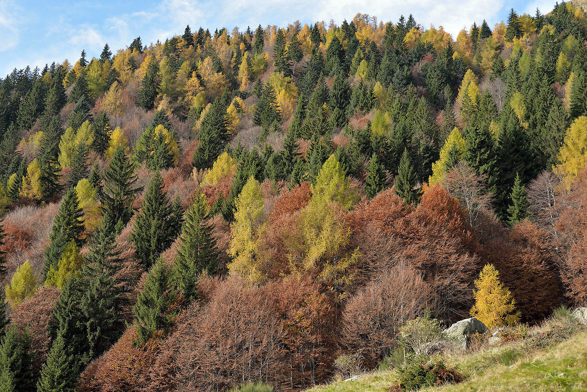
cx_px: 294
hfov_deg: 39.6
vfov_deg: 27.0
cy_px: 196
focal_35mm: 50
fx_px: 816
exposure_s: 1/200
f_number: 5
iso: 100
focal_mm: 50
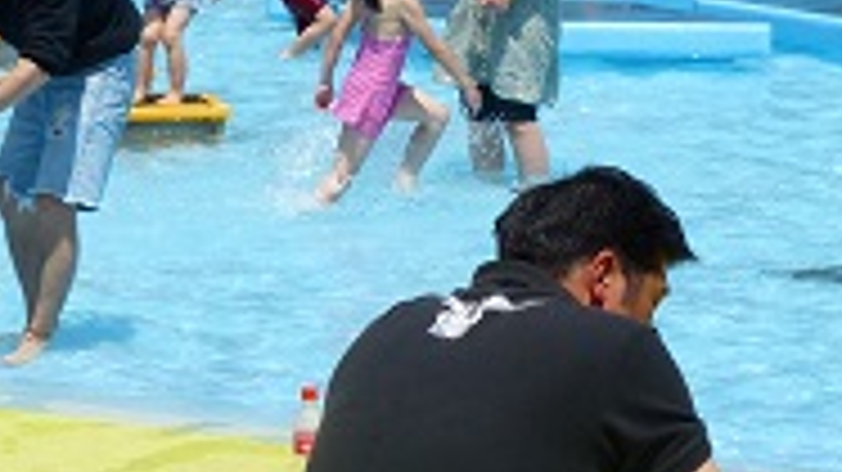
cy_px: -211
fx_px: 4396
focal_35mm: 197
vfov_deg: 6.1
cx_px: 747
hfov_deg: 10.9
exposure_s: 1/1300
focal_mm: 11.9
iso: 100
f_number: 4
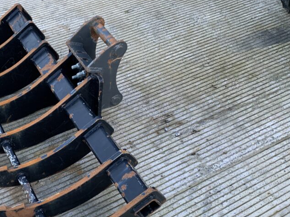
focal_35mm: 47
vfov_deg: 30.5
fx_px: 394
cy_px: 155
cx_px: 66
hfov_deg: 39.1
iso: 64
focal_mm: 3
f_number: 1.8
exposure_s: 1/122
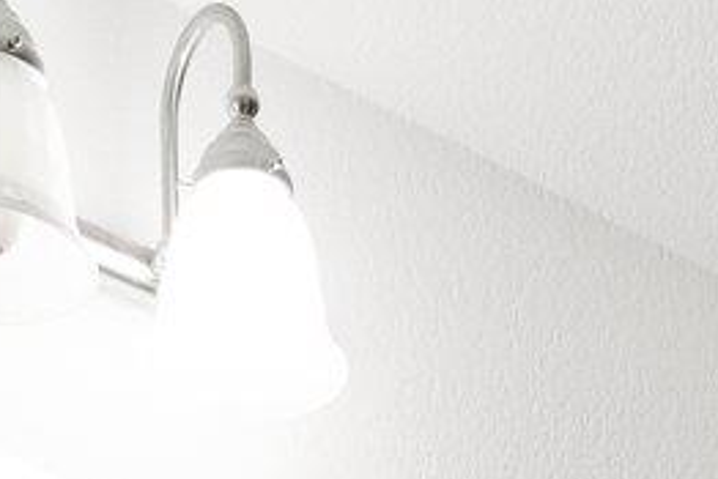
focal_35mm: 125
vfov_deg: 7.7
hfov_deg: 16.4
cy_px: 1867
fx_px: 2494
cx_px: 438
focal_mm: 16
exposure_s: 1/2.5
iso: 2000
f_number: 8
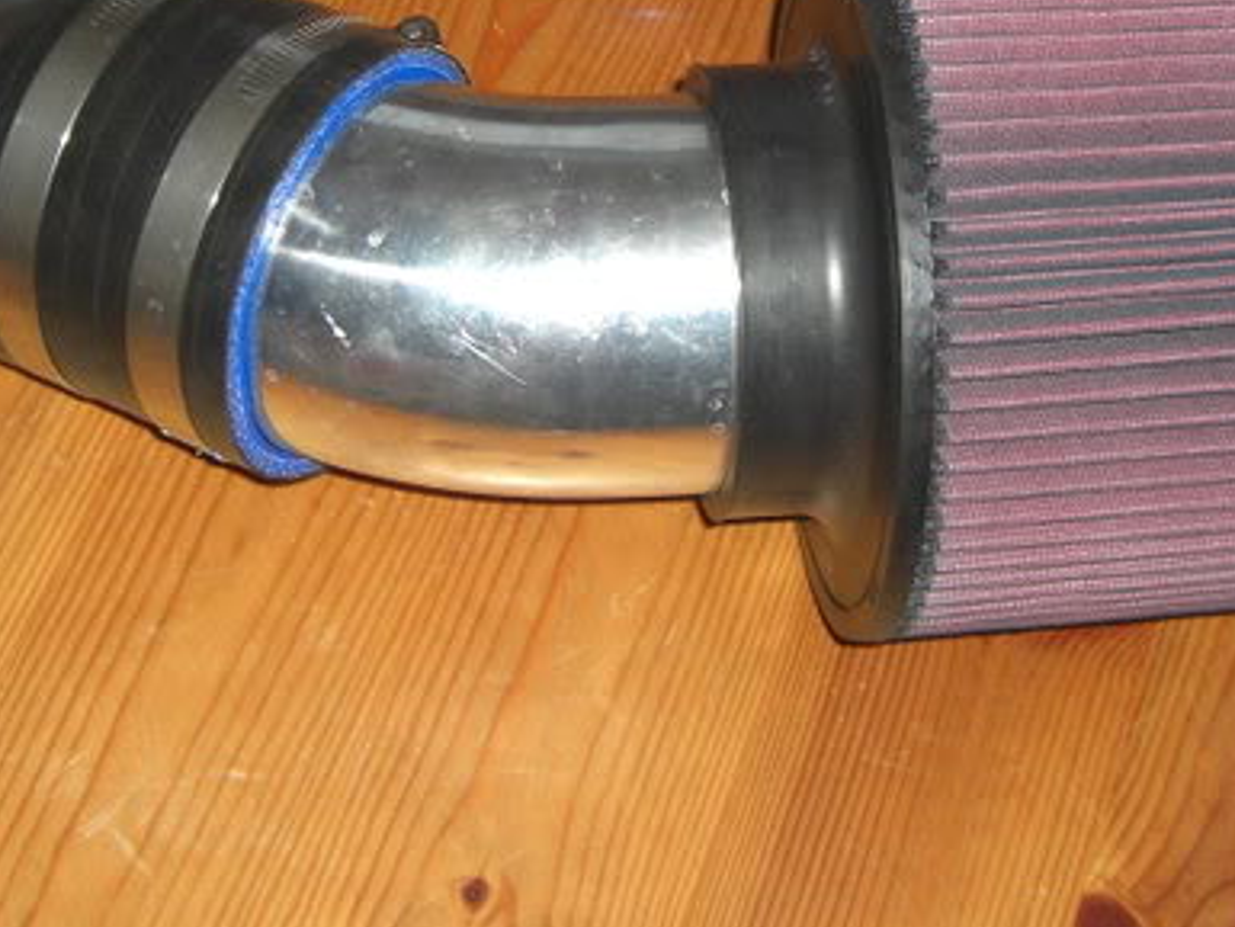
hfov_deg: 24.7
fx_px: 2819
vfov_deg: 18.5
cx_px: 654
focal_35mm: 79
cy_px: 170
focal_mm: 7.9
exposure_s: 1/60
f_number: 2.8
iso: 100
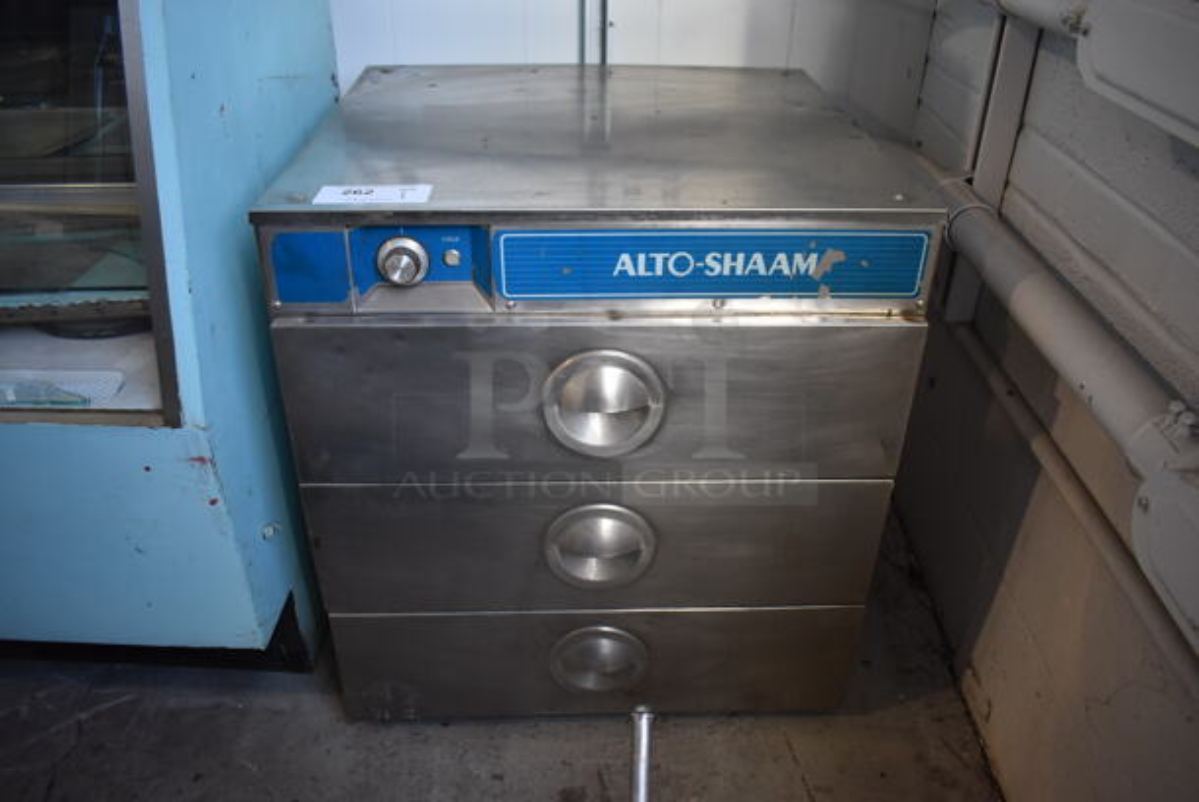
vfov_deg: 48.0
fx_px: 900
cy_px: 401
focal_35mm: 27
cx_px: 600
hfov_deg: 67.3
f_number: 3.5
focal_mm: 18
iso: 800
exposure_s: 1/125
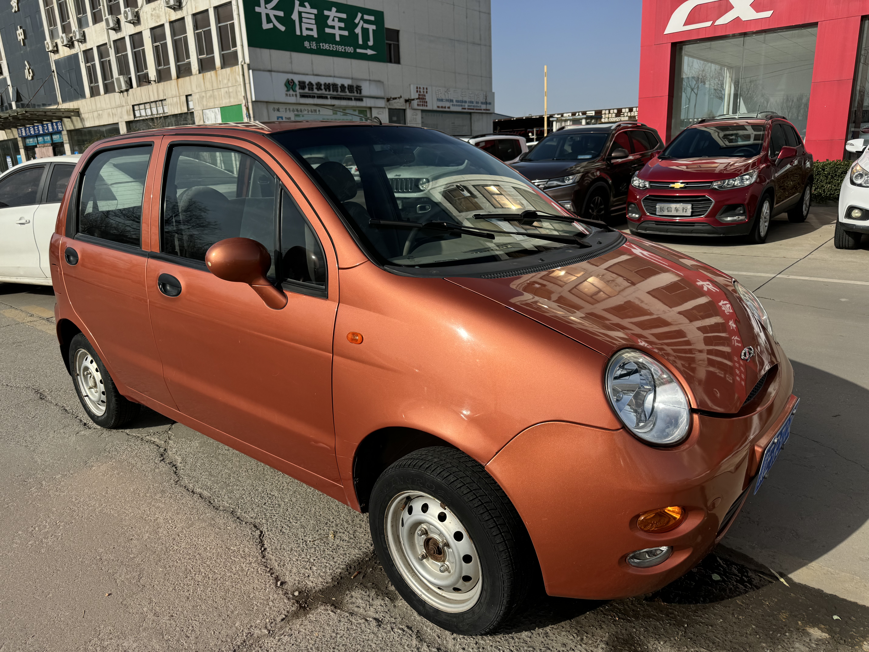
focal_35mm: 24
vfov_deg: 56.8
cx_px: 434
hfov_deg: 71.6
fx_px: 602
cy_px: 326
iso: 80
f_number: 1.78
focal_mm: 6.76
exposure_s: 1/5348
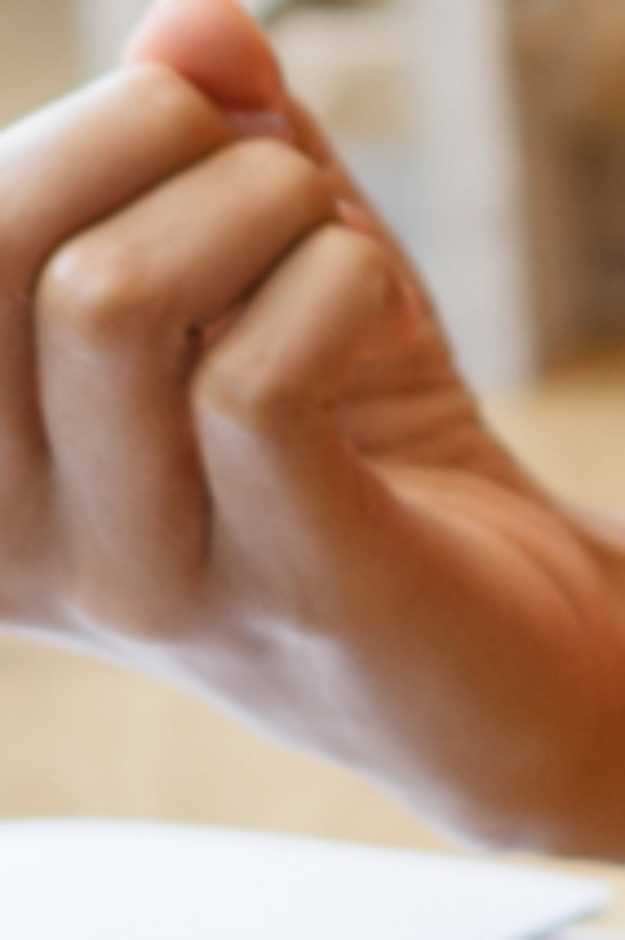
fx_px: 13537
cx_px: 1498
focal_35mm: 519
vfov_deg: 4.0
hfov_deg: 2.6
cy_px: -446
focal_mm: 55
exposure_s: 1/320
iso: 200
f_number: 2.5
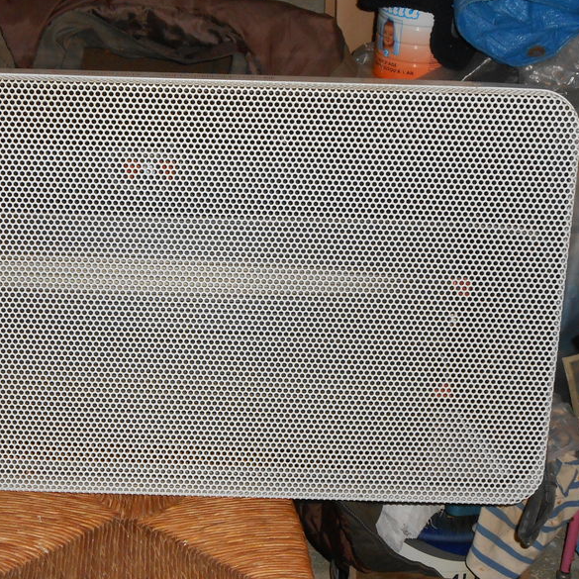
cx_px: 185
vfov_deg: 23.4
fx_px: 1400
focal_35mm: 74
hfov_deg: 23.2
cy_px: 317
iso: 250
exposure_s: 1/60
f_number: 4.8
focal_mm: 8.8
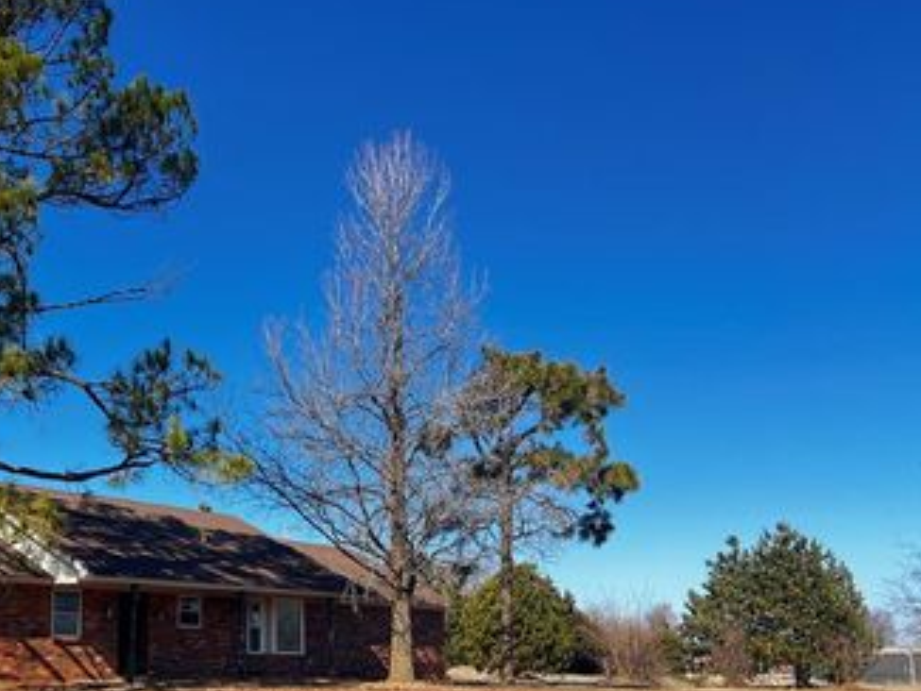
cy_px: 494
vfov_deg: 35.4
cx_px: 227
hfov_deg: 45.1
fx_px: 1065
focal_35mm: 40
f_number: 1.5
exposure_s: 1/1531
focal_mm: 5.7
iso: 50
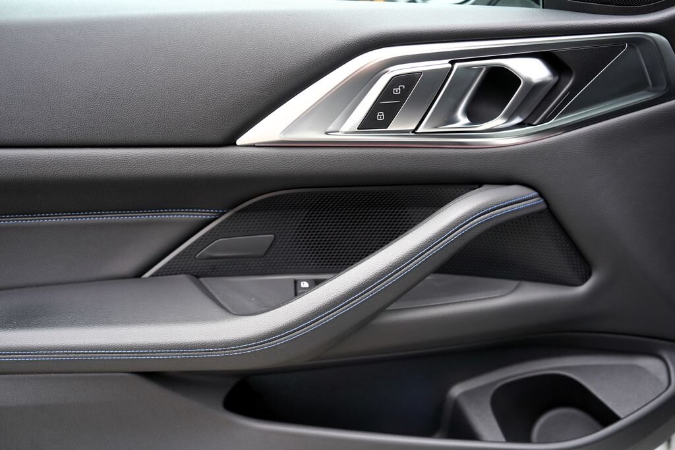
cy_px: 225
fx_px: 450
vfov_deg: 53.1
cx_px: 338
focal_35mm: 24
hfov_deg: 73.7
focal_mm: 24
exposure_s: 1/30
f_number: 2.8
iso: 100
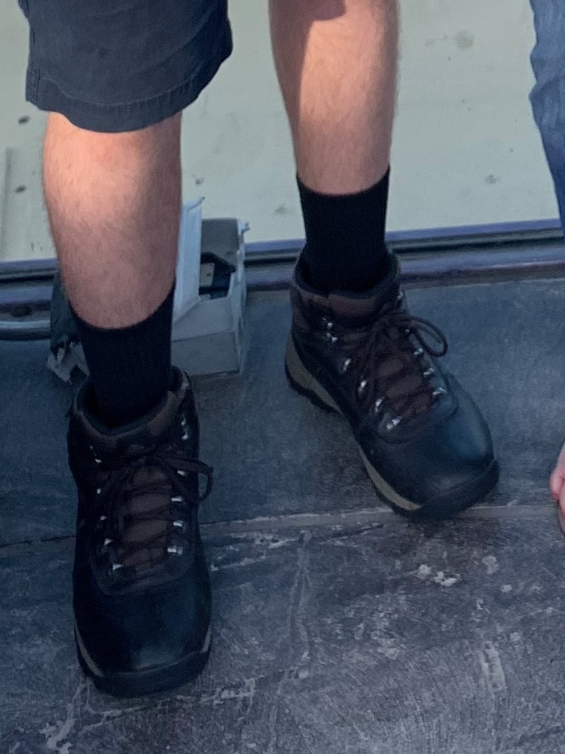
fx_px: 2155
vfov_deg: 17.3
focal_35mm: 99
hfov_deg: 14.3
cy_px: -475
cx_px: 743
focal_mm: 4.25
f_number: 1.8
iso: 25
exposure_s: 1/849
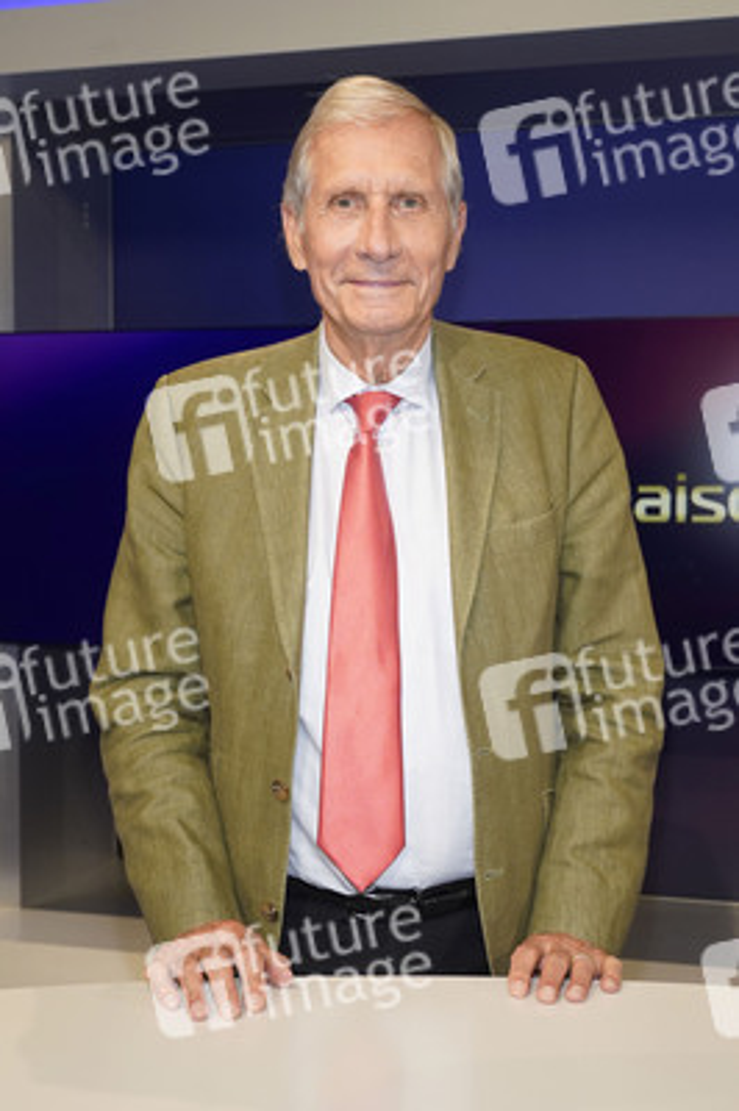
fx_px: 1079
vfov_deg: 54.5
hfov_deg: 37.8
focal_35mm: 35
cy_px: 556
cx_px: 370
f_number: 5.6
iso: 2000
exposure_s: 1/160
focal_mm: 35
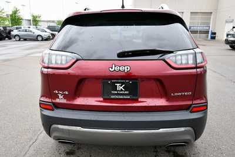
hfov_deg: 61.9
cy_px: 78
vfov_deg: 43.6
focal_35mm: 30
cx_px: 118
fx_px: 196
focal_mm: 20
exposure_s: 1/250
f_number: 5.6
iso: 640
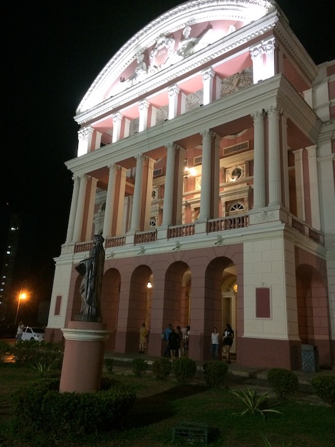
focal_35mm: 29
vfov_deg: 61.7
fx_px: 374
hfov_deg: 48.2
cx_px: 168
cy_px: 224
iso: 320
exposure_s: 1/30
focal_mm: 4.15
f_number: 2.2
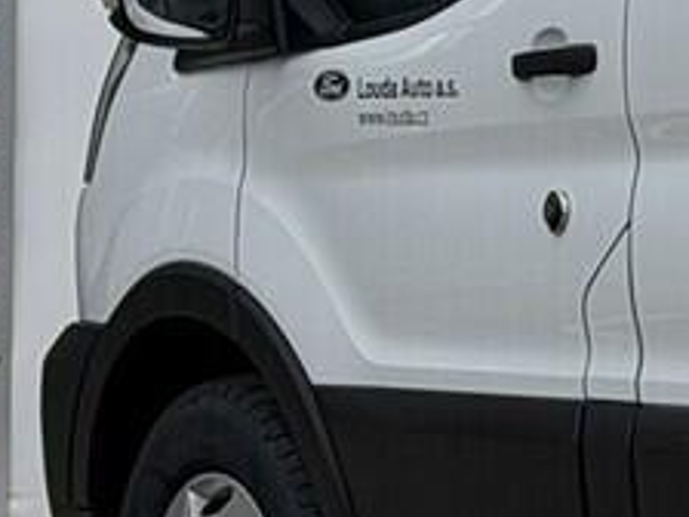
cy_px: -120
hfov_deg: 6.0
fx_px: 6130
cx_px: 2024
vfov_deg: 4.8
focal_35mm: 308
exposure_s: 1/6536
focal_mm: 6.76
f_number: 1.78
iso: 64
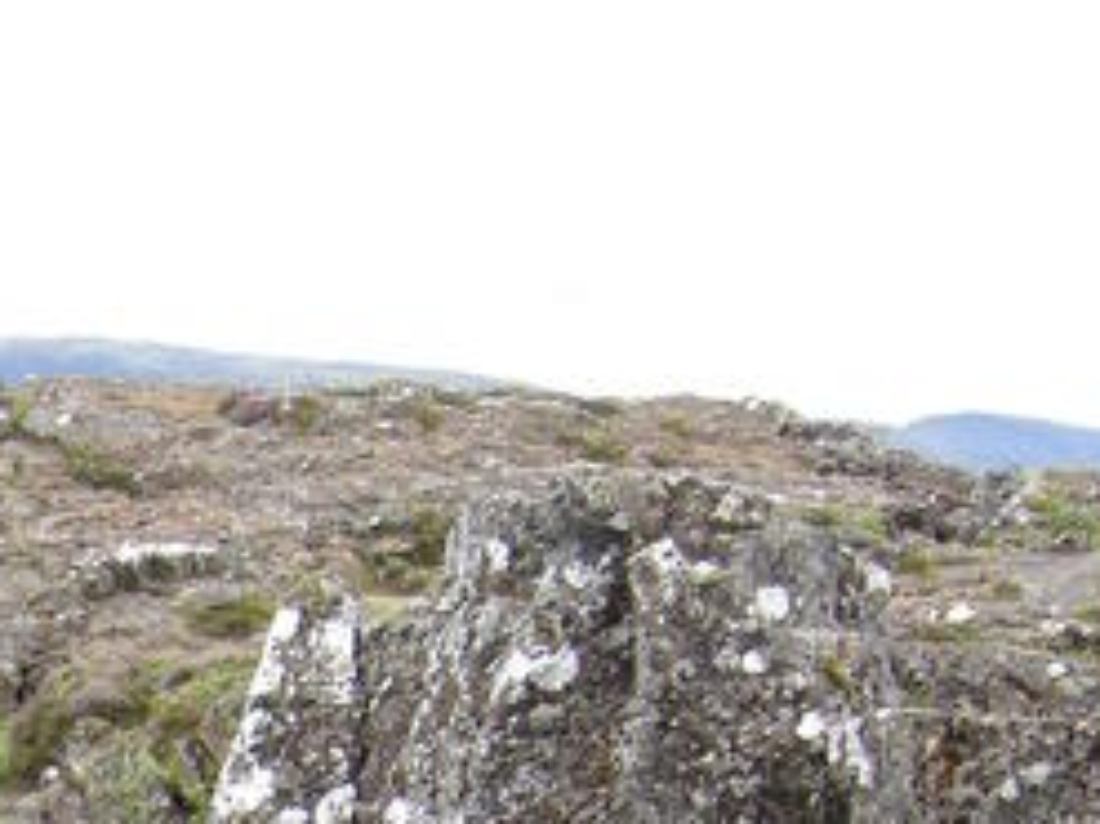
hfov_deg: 12.9
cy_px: 2013
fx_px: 4605
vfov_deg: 9.1
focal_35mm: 145
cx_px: -588
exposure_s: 1/158
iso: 100
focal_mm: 7.5
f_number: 3.8
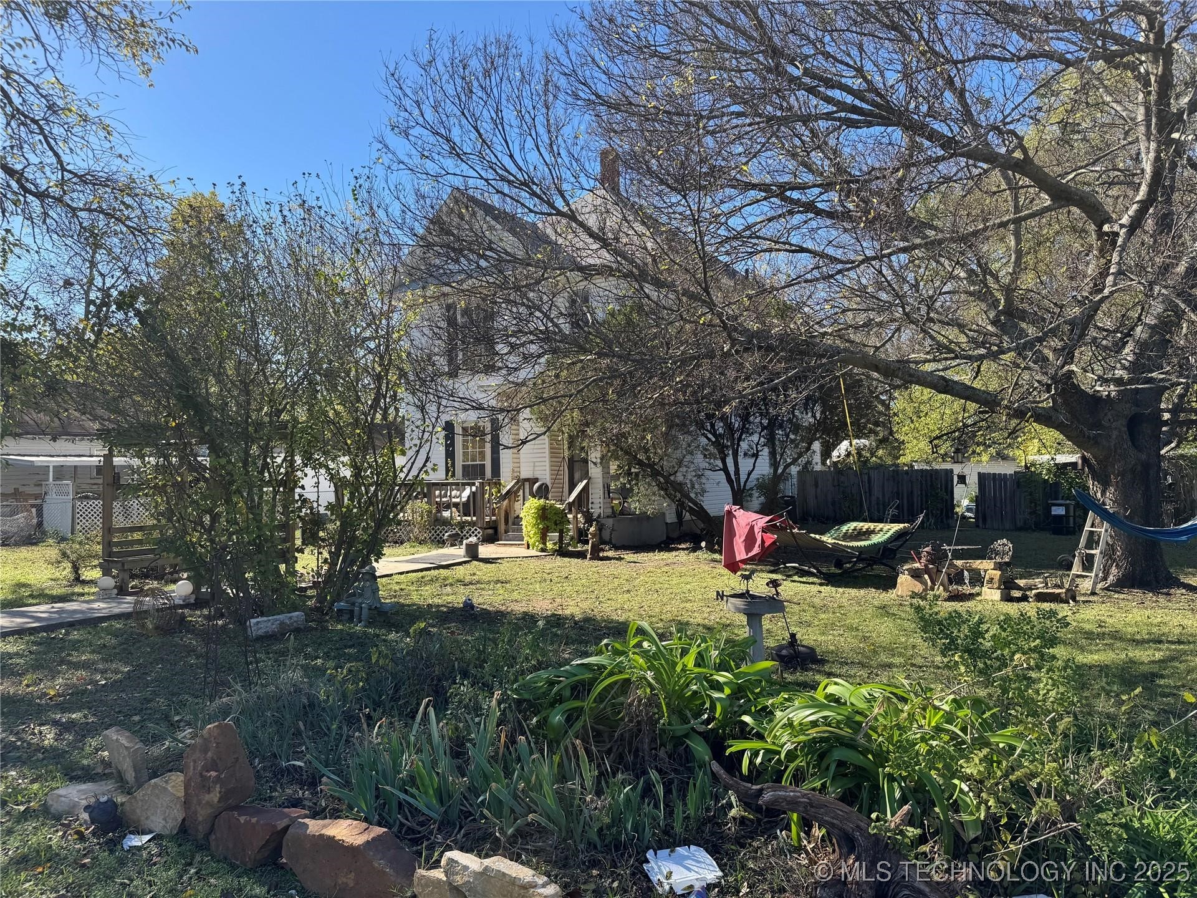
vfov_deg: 56.8
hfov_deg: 71.6
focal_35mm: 24
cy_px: 449
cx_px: 598
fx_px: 830
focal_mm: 6.76
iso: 80
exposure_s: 1/1488
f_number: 1.78
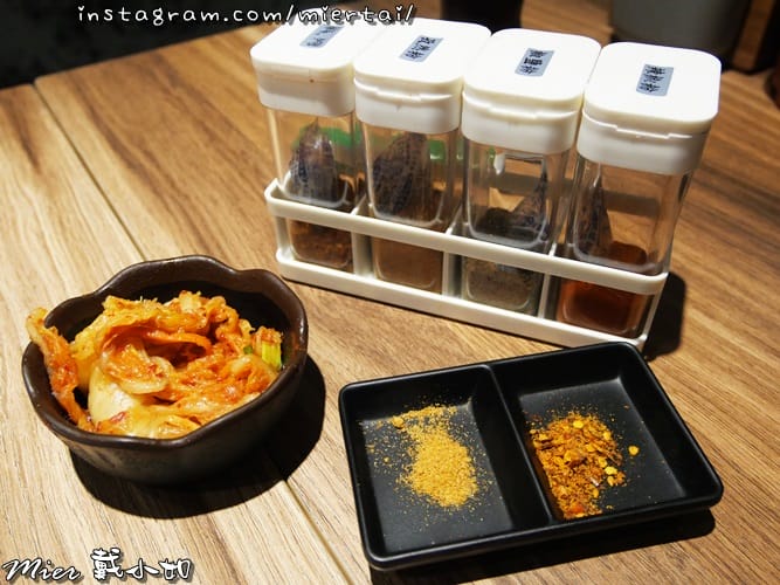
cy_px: 292
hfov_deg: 60.0
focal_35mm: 30
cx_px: 390
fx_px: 676
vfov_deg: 46.8
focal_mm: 15
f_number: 3.8
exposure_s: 1/60
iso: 1600
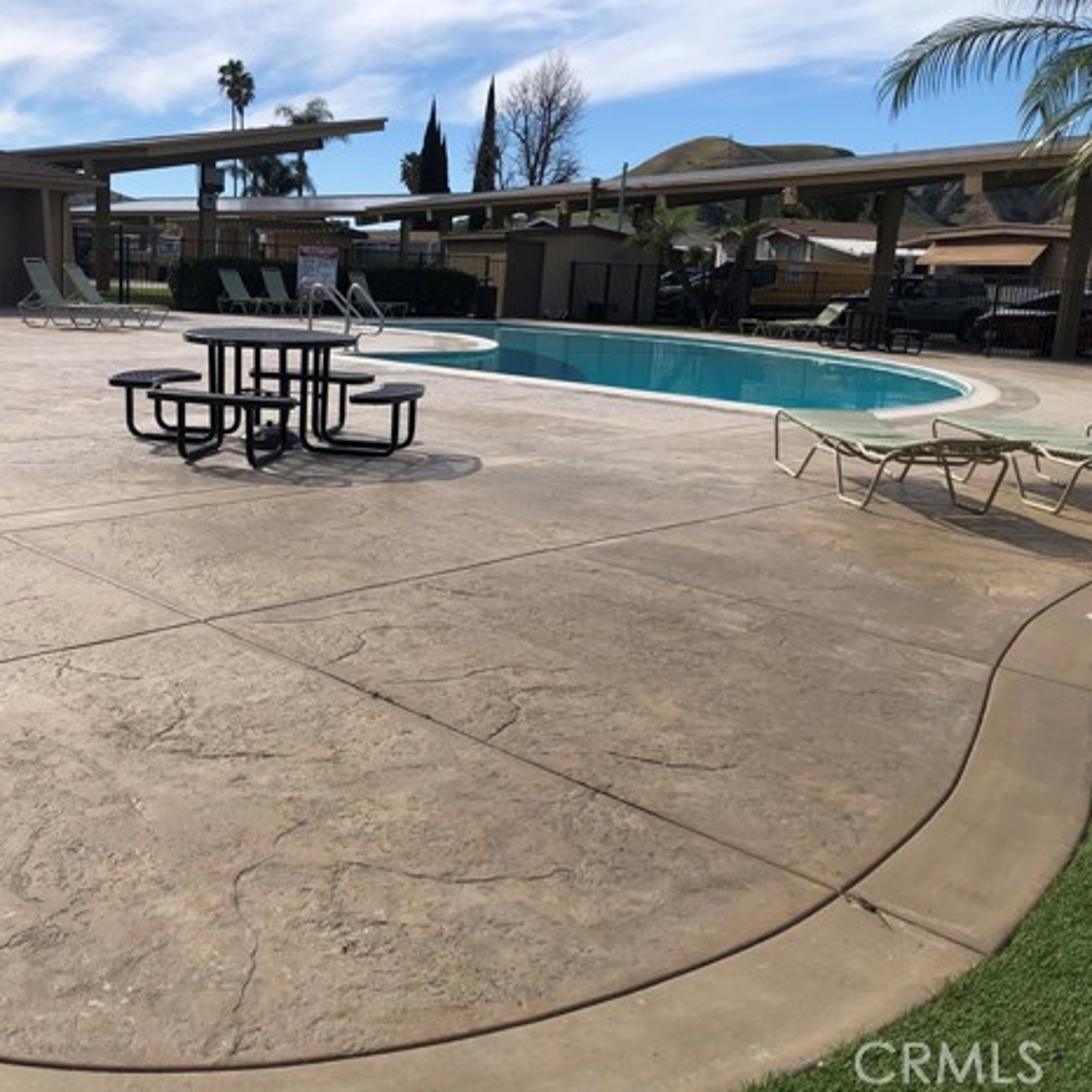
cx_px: 349
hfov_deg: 47.5
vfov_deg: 48.4
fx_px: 1213
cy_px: 534
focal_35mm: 34
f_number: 1.8
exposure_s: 1/2667
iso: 20
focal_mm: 3.99
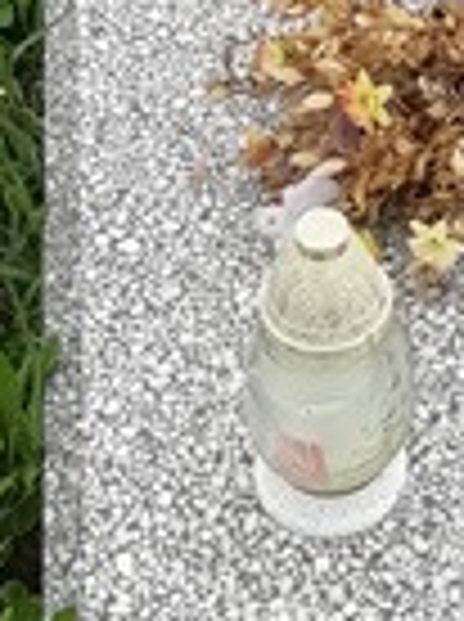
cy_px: -18
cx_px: 536
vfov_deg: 16.0
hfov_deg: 12.0
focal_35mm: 121
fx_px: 2169
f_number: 2.2
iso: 50
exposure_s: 1/321
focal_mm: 3.21
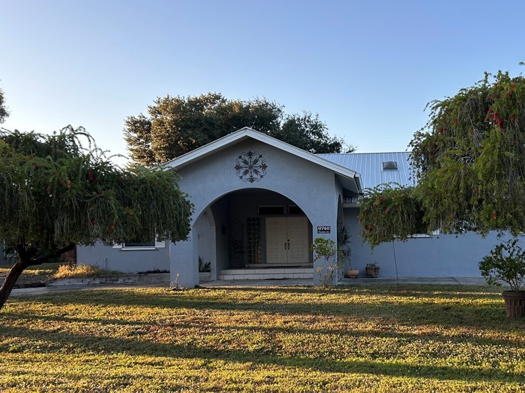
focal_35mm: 36
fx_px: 546
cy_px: 244
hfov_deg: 50.3
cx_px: 355
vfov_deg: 39.4
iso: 50
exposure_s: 1/611
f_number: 1.5
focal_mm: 5.7
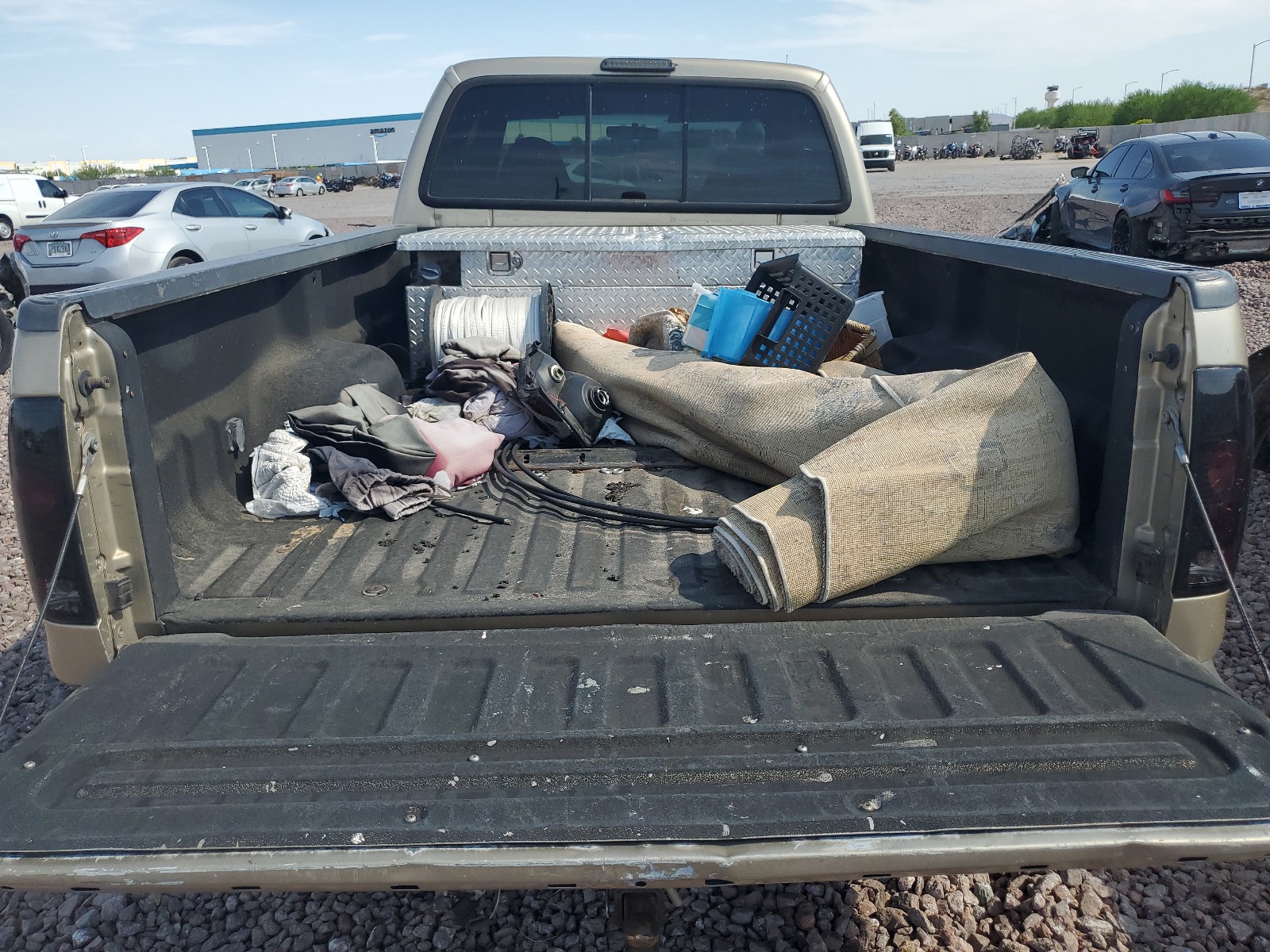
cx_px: 635
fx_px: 954
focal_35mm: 26
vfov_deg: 53.1
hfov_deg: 67.3
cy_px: 476
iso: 50
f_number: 1.5
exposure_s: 1/2500
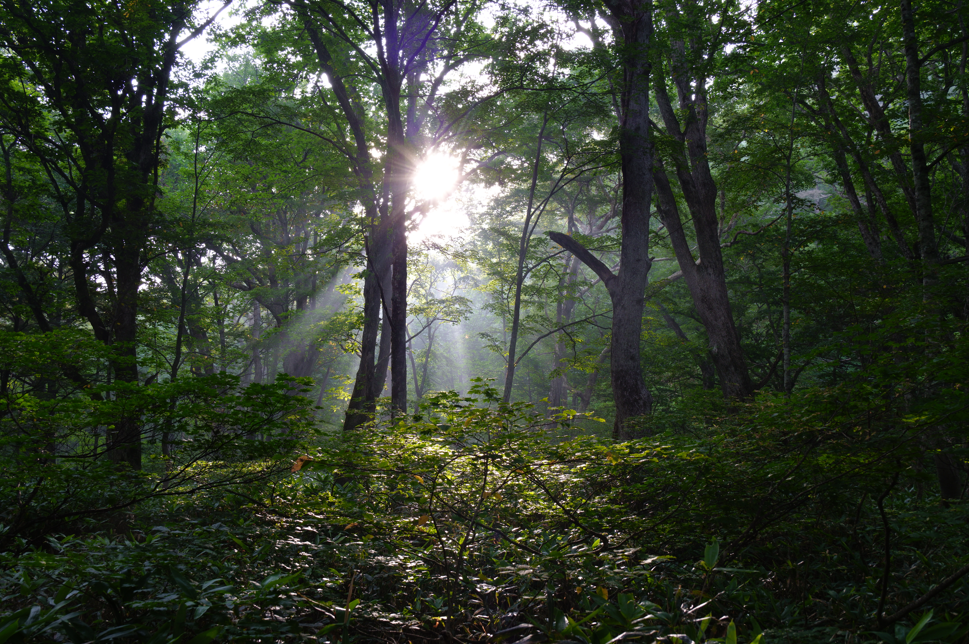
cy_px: 346
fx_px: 914
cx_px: 458
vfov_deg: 38.8
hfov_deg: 55.8
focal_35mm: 34
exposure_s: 1/30
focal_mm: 29.5
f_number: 9
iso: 250
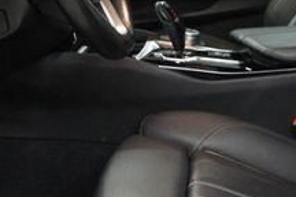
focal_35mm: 80
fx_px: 658
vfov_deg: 17.0
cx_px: 156
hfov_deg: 25.4
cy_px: 55
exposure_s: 1/40
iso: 1600
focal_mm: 18
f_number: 3.5
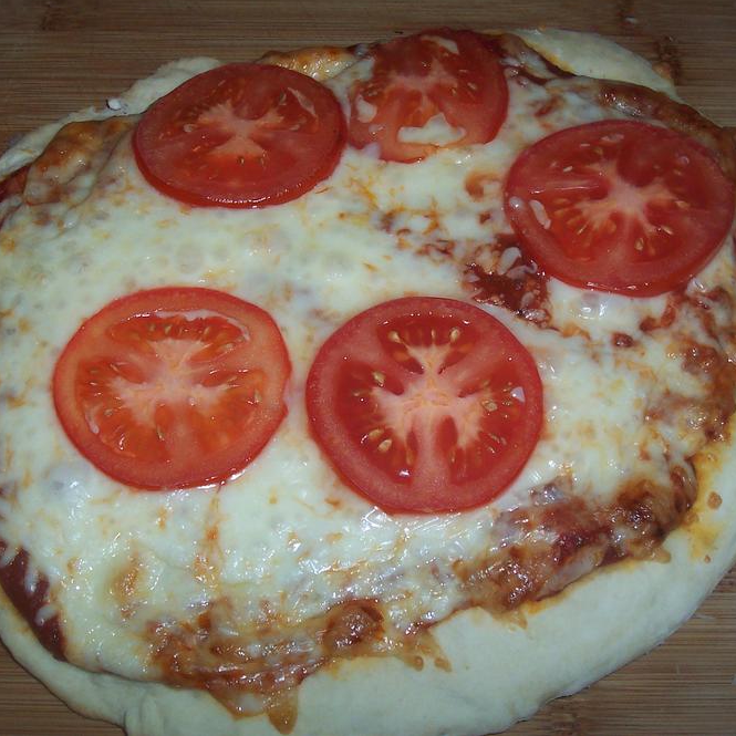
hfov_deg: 31.1
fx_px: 1323
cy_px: 364
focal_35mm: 55
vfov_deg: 31.1
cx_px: 371
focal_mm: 7
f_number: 3
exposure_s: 1/60
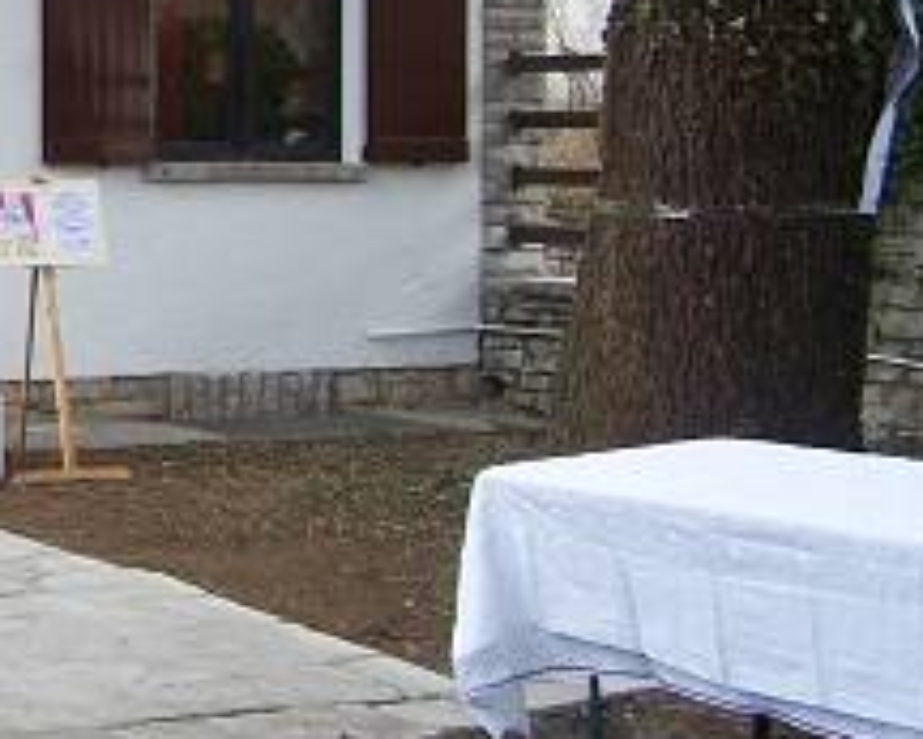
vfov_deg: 14.8
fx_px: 2815
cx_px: -299
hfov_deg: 17.4
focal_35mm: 103
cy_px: 73
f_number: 2.8
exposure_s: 1/60
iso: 80
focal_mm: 6.3
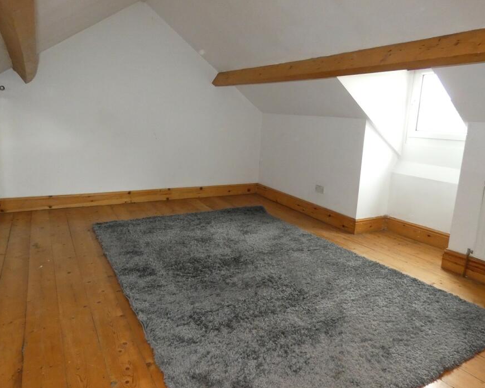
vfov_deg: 60.8
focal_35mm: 23
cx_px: 236
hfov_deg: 72.6
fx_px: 330
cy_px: 186
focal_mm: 3.6
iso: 800
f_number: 2.8
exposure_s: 1/60
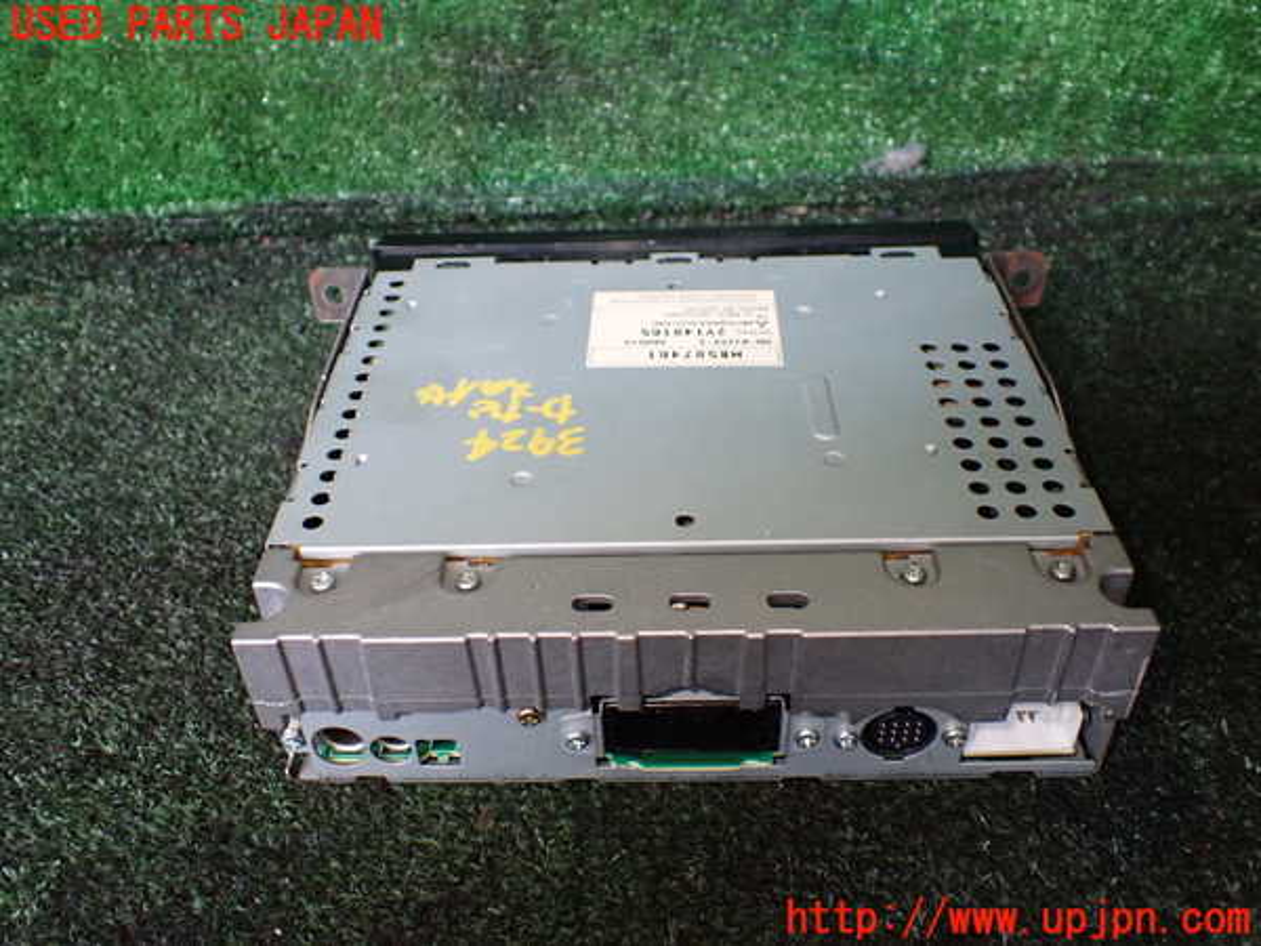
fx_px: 1093
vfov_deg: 46.8
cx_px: 630
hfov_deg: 60.0
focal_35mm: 30
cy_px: 473
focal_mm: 5.4
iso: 800
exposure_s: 1/100
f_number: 2.3
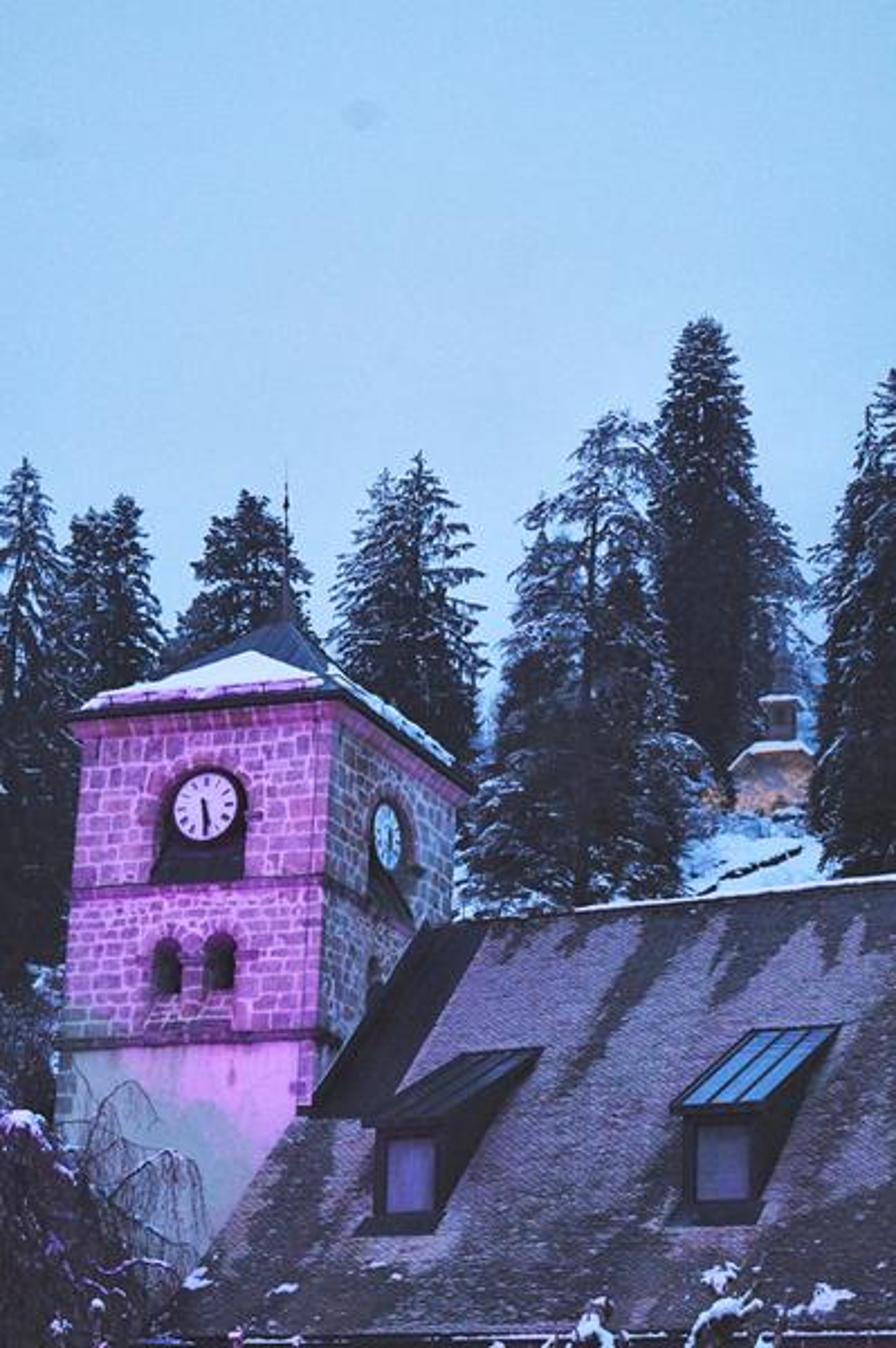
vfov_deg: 24.6
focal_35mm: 82
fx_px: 3085
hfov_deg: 16.5
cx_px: 448
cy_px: 674
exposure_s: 1/60
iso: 3200
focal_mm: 55
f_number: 5.6
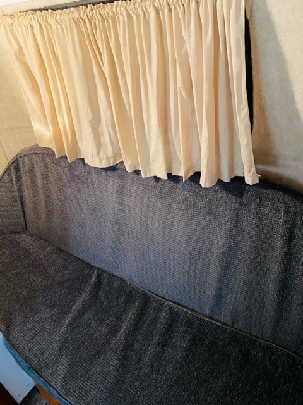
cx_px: 152
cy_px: 202
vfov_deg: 67.3
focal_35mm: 26
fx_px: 303
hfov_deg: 53.1
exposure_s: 1/34
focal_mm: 4.25
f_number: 1.8
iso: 640
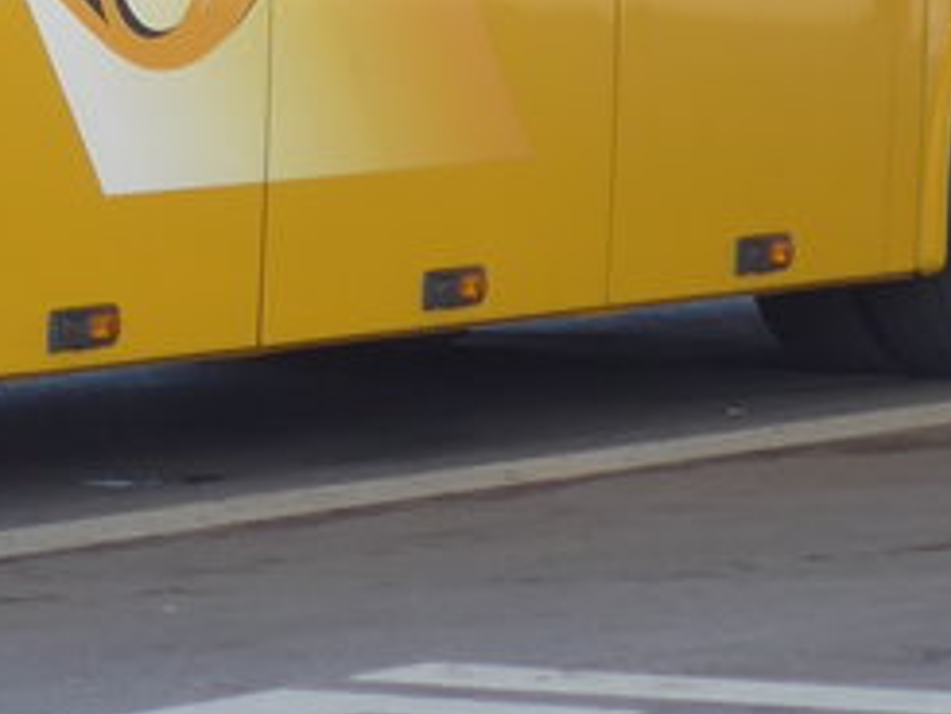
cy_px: -807
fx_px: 8878
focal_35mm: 323
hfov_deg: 6.1
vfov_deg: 4.5
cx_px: -427
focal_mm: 13.4
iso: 80
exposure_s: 1/100
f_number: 3.9
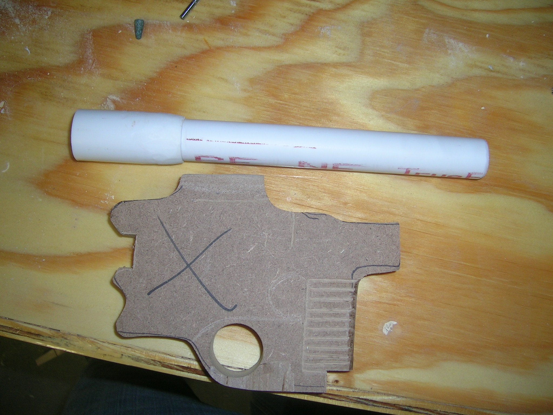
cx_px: 276
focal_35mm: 35
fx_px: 559
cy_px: 208
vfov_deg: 40.7
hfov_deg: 52.6
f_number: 2.8
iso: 50
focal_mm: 5.4
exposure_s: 1/60.1
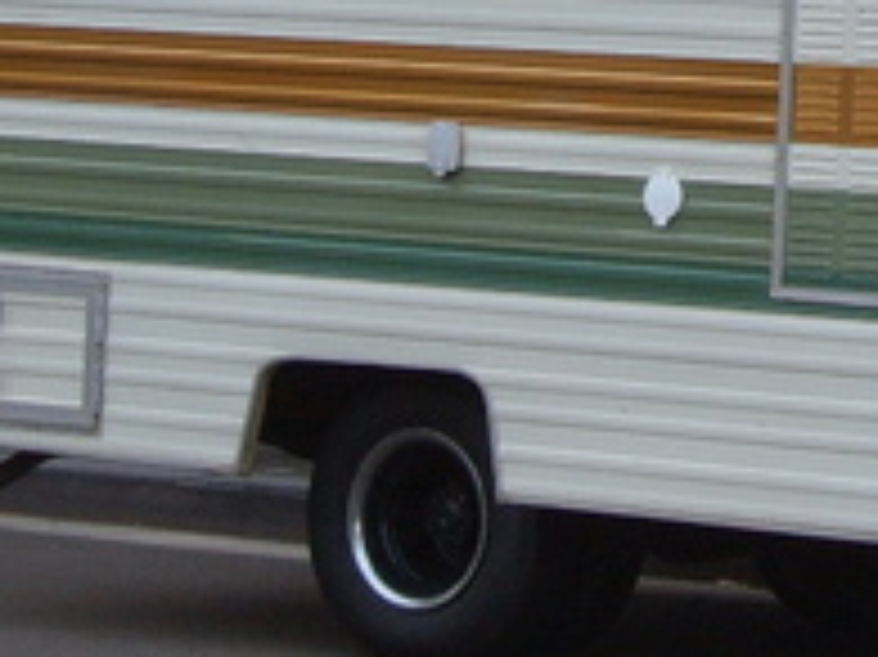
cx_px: 910
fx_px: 5855
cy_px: -90
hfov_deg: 8.5
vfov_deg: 6.4
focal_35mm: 231
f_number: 3.9
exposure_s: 1/45
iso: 76
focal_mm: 12.4
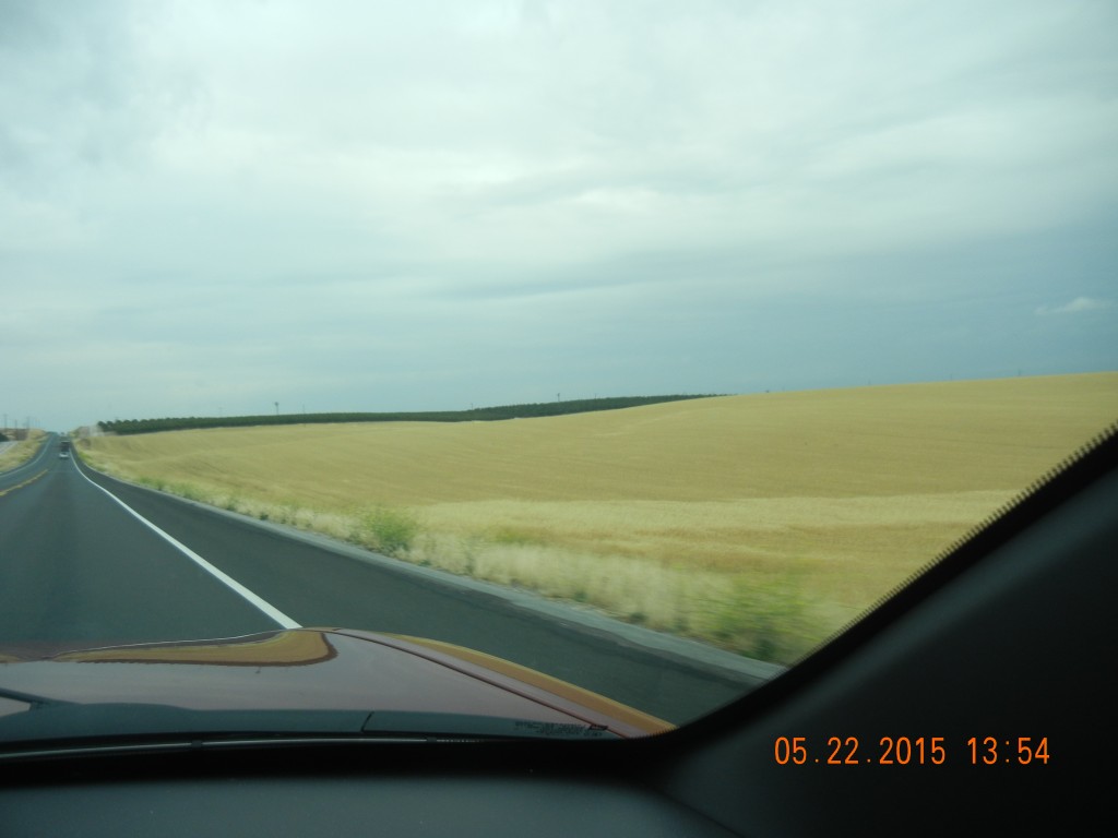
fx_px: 969
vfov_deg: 46.8
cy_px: 419
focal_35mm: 30
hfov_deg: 60.0
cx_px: 559
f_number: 7
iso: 160
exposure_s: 1/258
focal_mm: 5.4
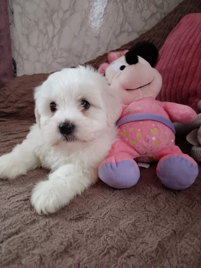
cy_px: 134
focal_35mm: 27
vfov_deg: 65.3
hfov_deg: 51.3
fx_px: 209
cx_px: 100
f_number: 1.9
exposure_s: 1/20
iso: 5056
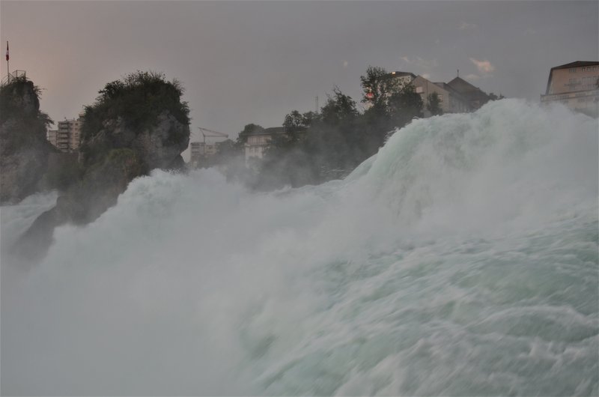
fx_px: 697
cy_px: 198
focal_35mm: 42
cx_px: 300
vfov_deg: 31.8
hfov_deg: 46.5
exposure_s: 1/50
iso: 320
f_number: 8
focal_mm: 28
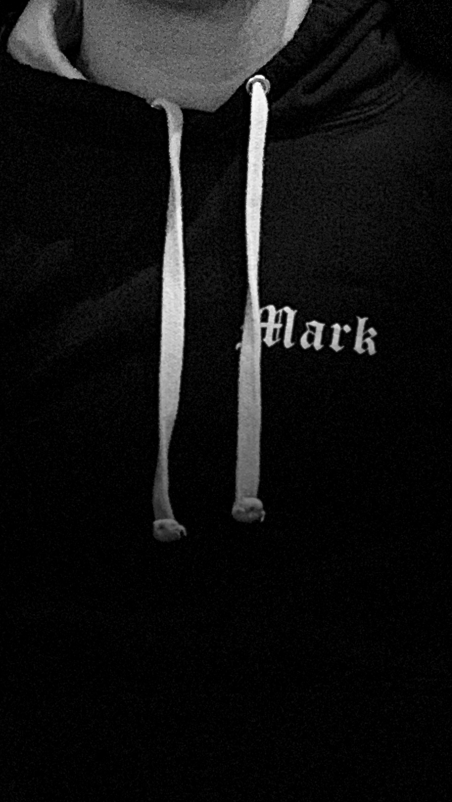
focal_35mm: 110
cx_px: 178
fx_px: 2343
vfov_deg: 19.4
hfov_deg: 11.0
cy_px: 288
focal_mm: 6
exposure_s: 1/25
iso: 640
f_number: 2.4
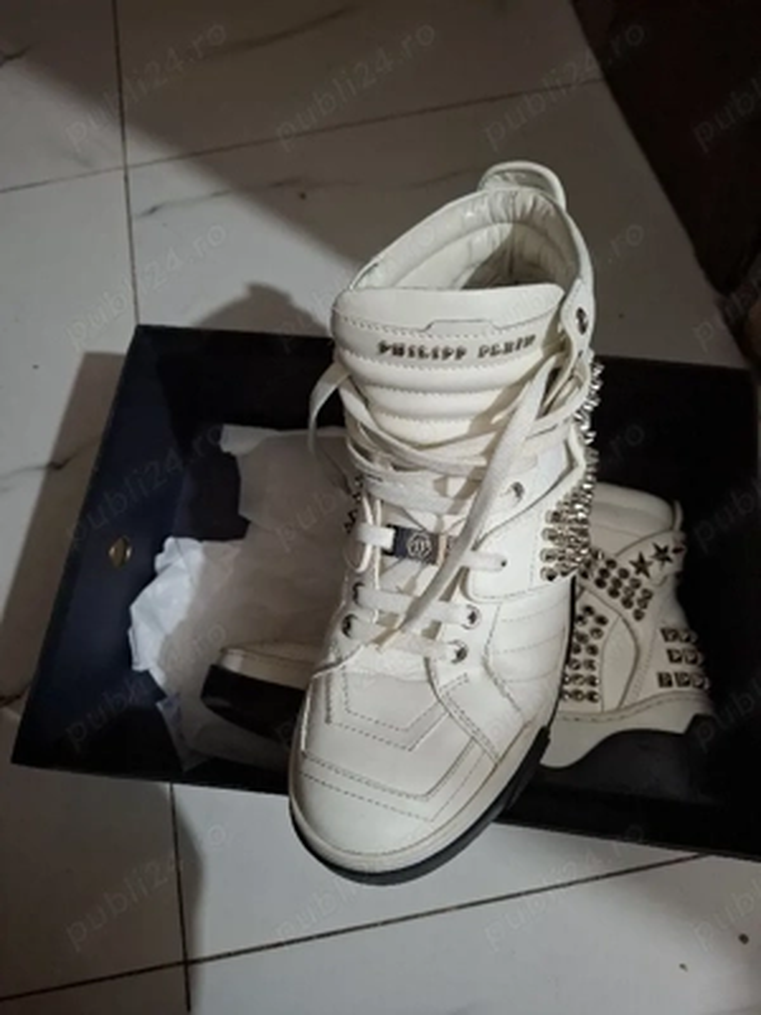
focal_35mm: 23
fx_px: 674
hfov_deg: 58.9
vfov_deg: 73.9
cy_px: 508
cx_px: 380
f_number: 1.8
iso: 400
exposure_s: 1/33
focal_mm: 5.54
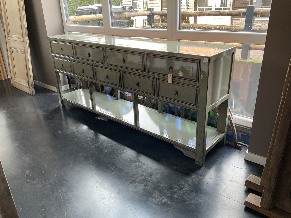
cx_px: 146
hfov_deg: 61.7
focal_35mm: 29
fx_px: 244
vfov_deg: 48.2
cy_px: 109
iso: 64
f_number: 1.8
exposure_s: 1/60
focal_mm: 3
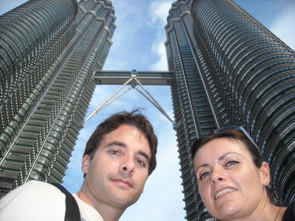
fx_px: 298
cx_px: 148
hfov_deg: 52.6
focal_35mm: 35
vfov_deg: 40.7
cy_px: 110
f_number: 5.6
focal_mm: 5.7
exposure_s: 1/168
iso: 64
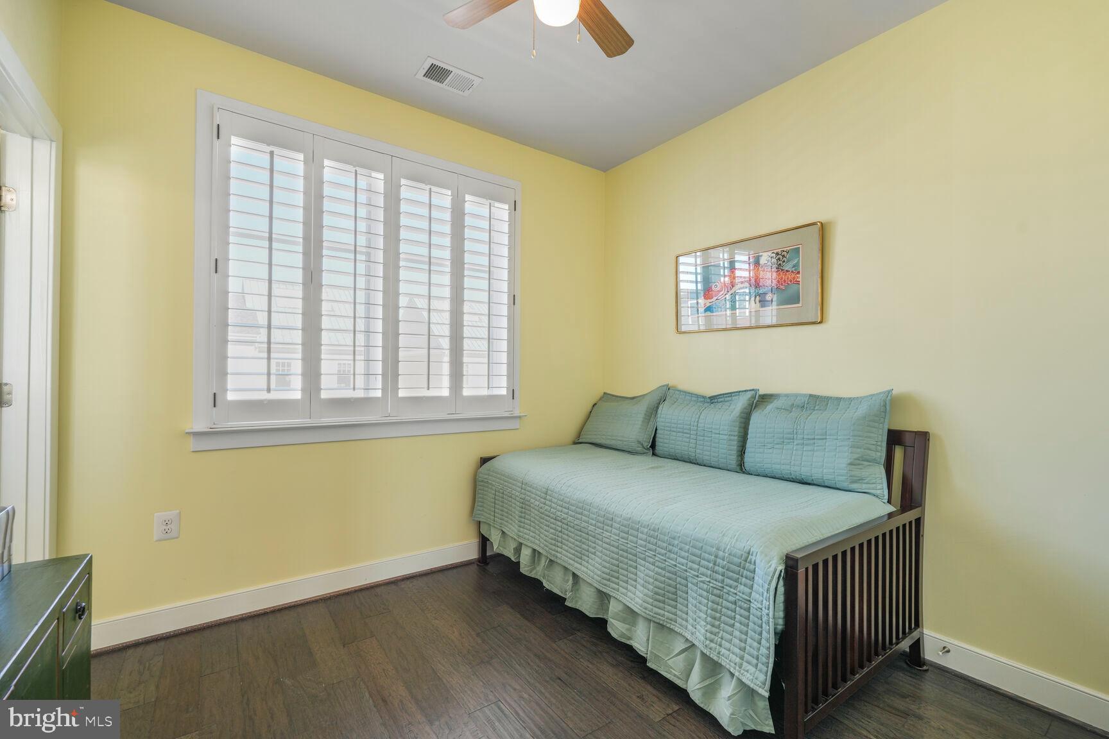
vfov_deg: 73.7
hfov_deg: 96.7
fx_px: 493
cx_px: 554
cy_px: 370
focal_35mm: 16
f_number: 8
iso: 200
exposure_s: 1/4
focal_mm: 16
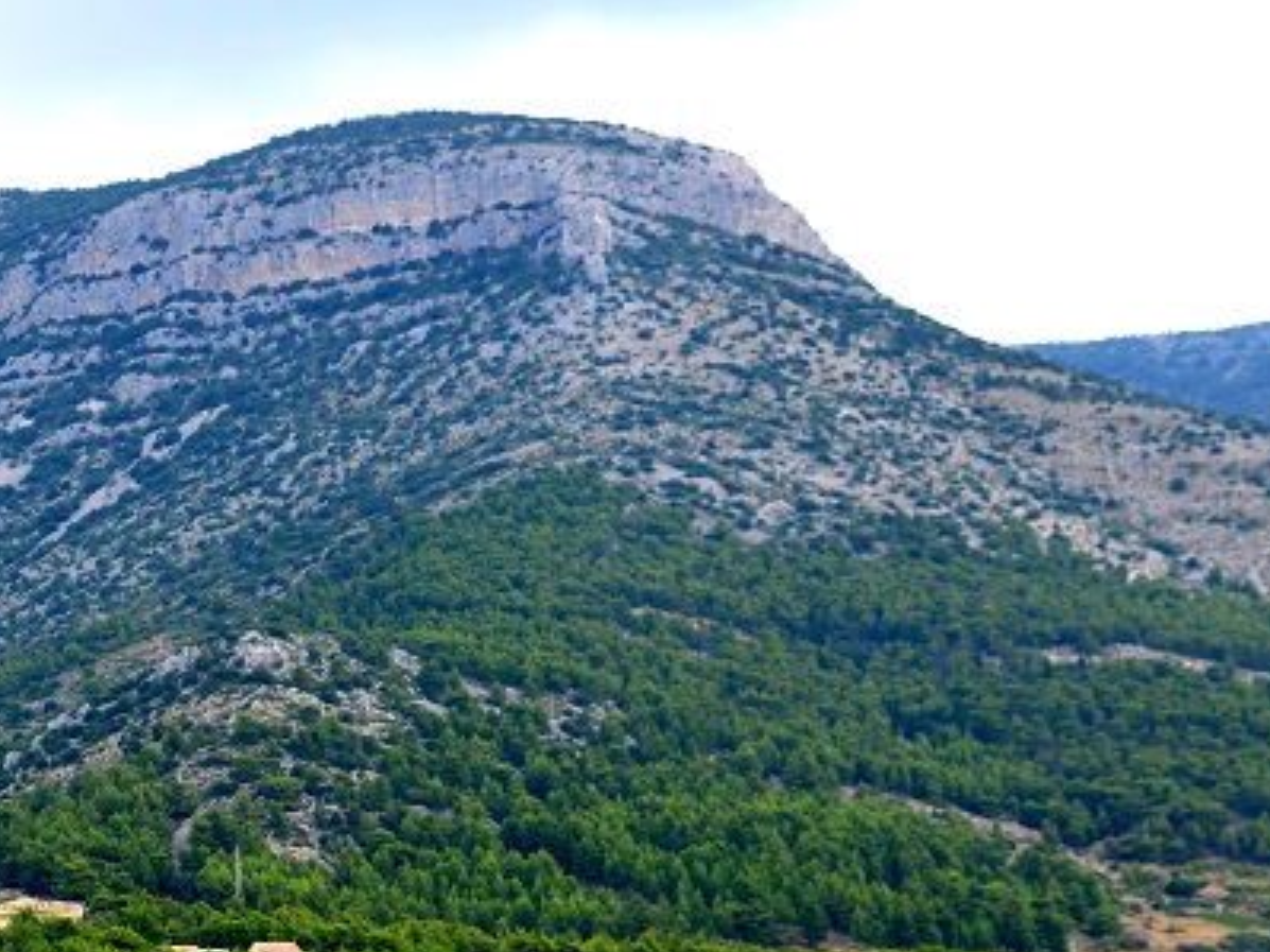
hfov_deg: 15.4
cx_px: 56
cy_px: 947
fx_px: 4629
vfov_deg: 11.6
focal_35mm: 126
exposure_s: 1/500
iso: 125
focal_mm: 35
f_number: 4
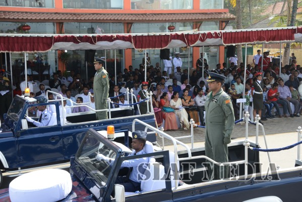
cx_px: 151
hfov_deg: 34.5
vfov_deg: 23.4
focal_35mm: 58
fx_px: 487
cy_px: 101
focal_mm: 58
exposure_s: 1/160
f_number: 11
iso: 400
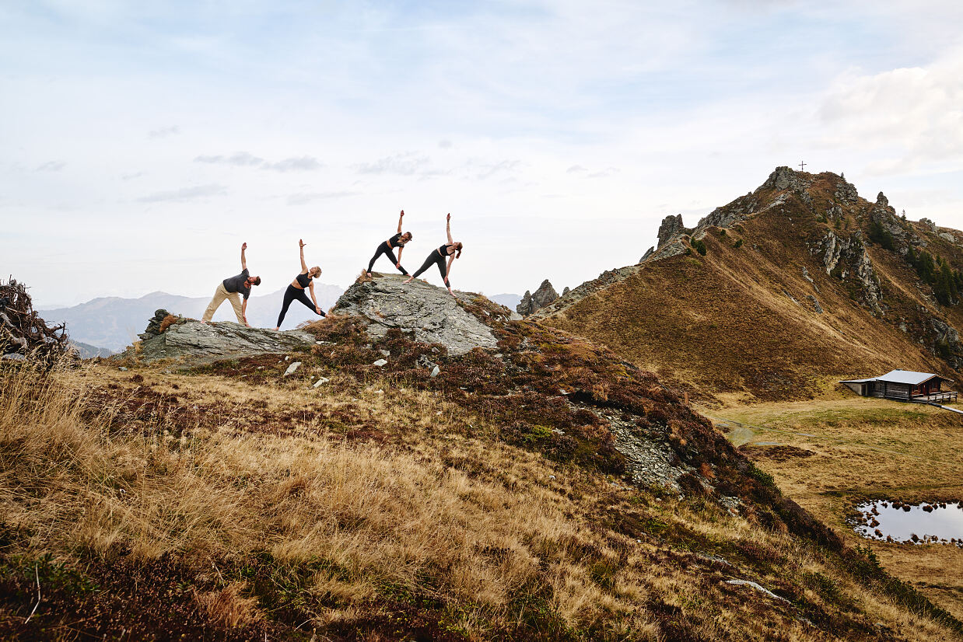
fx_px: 749
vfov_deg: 46.4
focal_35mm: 28
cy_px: 321
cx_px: 482
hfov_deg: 65.5
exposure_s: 1/200
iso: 125
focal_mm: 28
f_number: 6.3
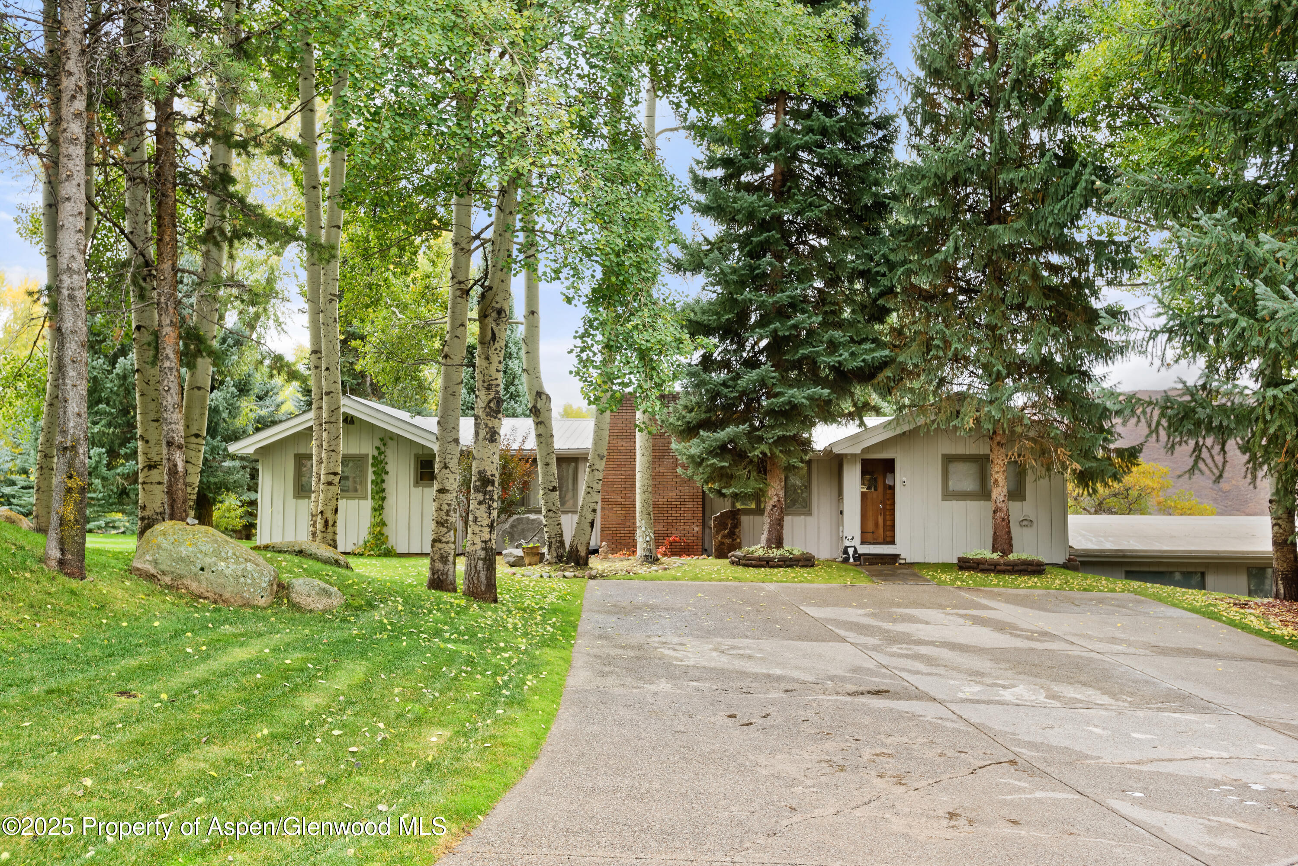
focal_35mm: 30
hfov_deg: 61.9
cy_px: 433
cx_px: 649
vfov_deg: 43.6
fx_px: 1082
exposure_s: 1/30
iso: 62
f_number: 7.1
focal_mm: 30
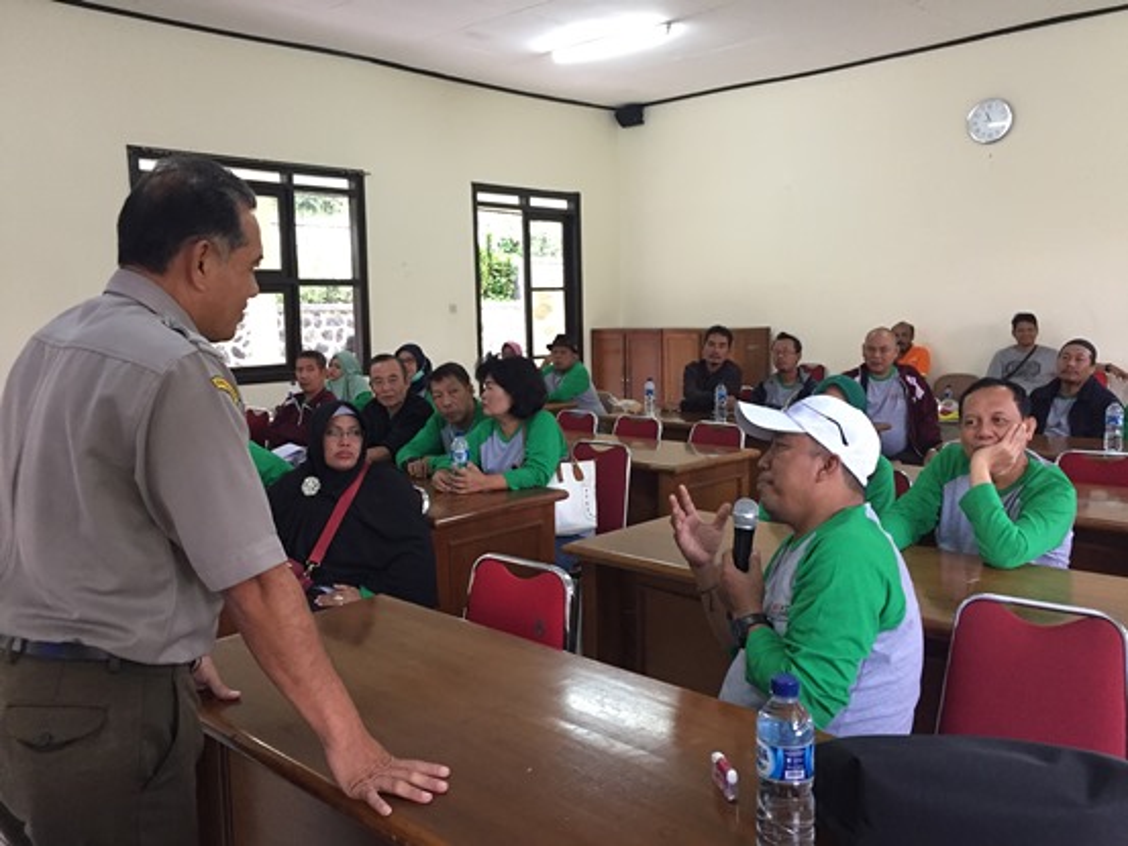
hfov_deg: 61.6
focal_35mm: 29
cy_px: 423
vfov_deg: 48.2
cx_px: 564
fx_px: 945
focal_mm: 4.15
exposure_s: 1/33
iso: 250
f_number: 2.2
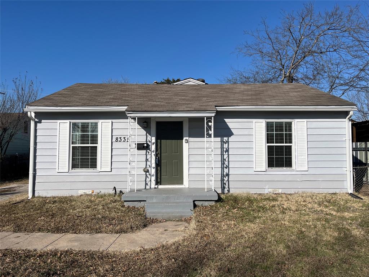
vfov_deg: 53.1
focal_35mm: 26
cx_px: 184
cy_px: 138
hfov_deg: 67.3
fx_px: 277
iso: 50
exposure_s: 1/7874
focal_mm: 5.1
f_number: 1.6
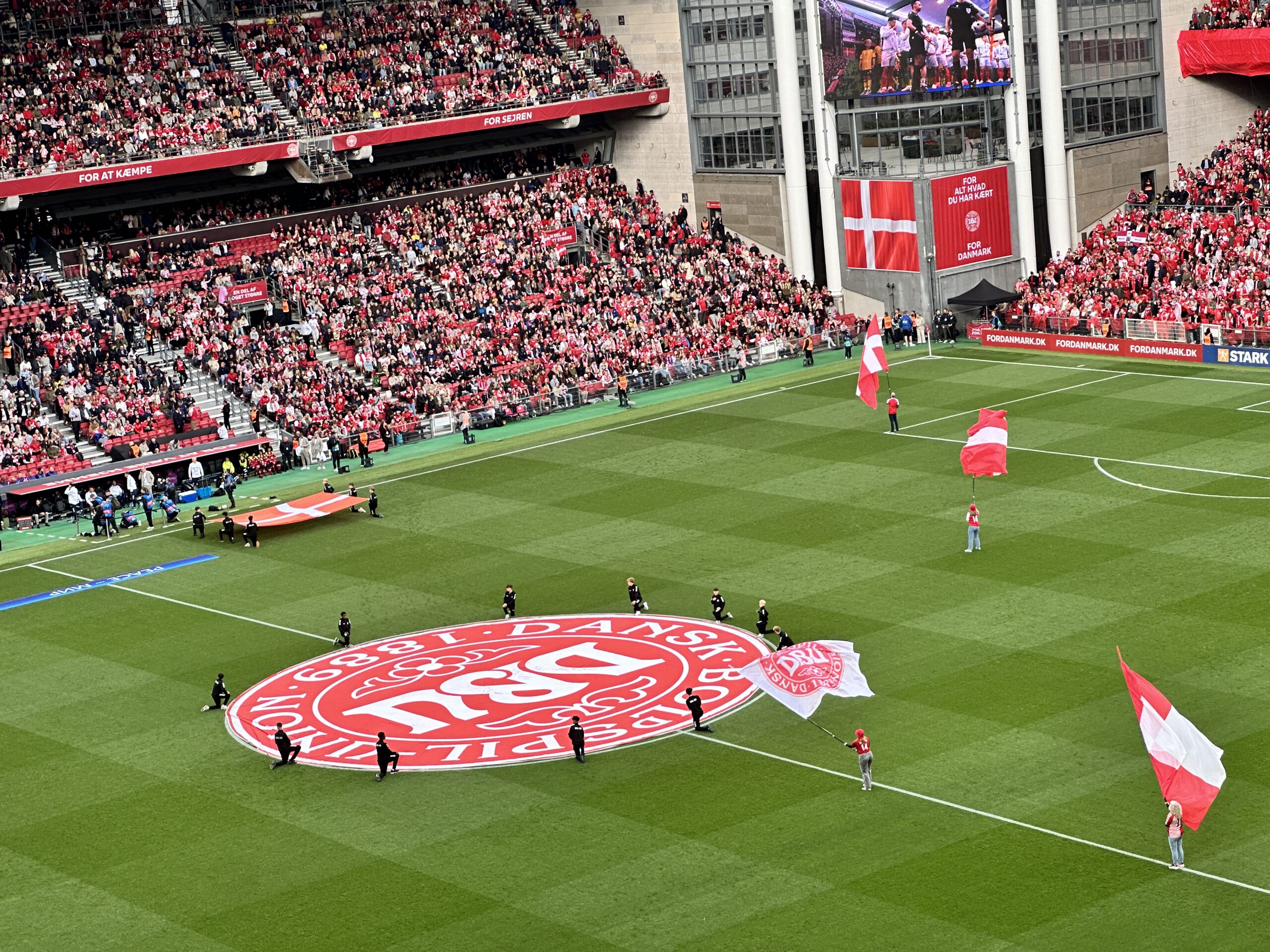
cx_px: 635
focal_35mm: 77
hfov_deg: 25.3
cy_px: 476
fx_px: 2825
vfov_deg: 19.1
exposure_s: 1/99
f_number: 2.8
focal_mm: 9
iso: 50
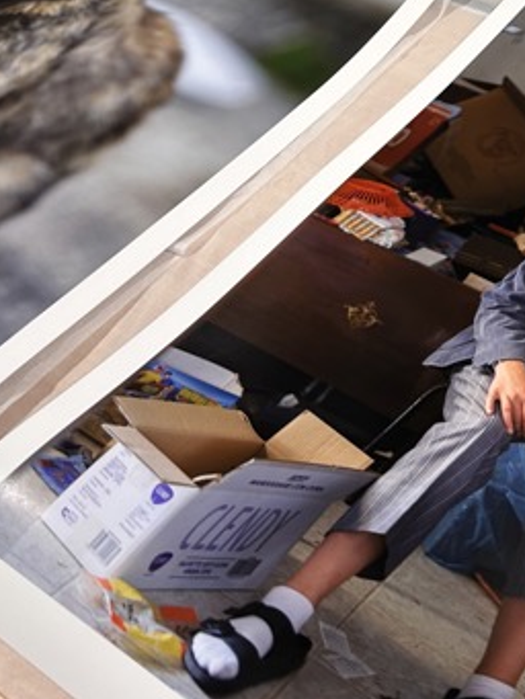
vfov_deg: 29.8
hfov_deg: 24.0
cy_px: -48
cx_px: 488
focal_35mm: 59
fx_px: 1192
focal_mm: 5.7
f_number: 1.5
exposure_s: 1/82
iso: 50
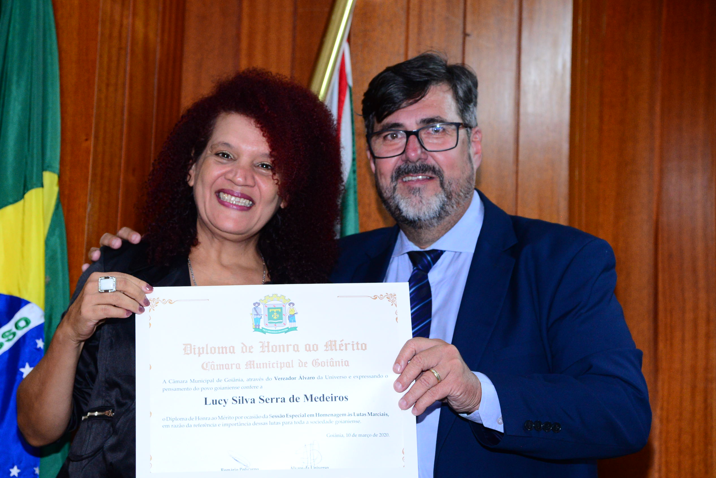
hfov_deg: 22.8
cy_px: 273
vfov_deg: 15.4
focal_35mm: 89
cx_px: 303
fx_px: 1771
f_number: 4.5
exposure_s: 1/125
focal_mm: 75
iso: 2500
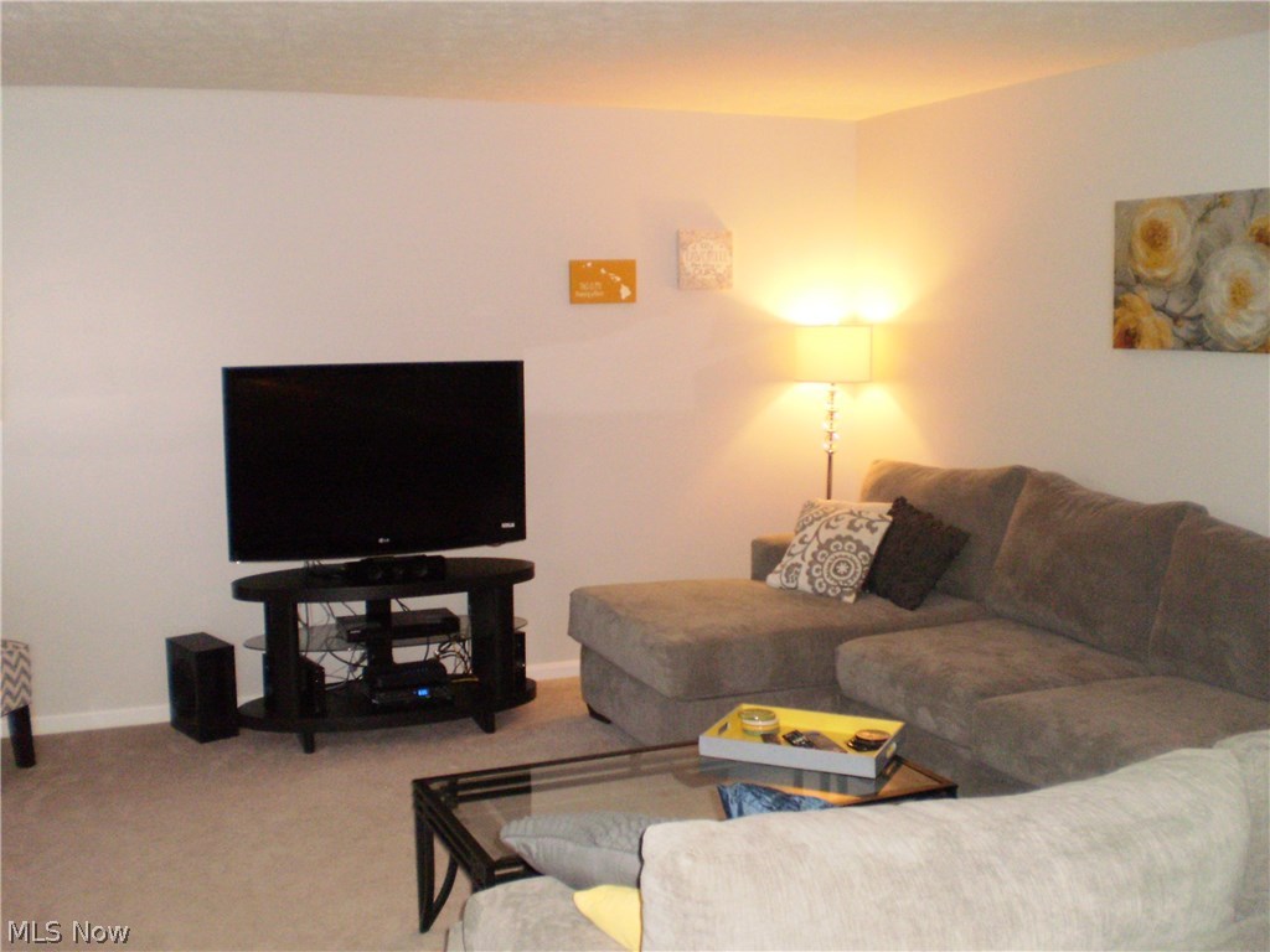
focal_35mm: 36
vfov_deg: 39.7
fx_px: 1321
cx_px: 635
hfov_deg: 51.4
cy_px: 476
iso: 400
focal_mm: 6.3
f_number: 3.1
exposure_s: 1/30
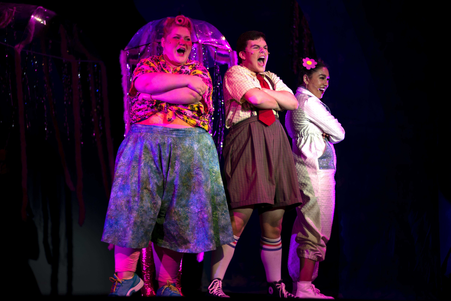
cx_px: 226
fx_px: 2130
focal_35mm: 170
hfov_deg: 12.1
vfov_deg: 8.1
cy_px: 150
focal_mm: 170
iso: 400
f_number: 2.8
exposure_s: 1/320
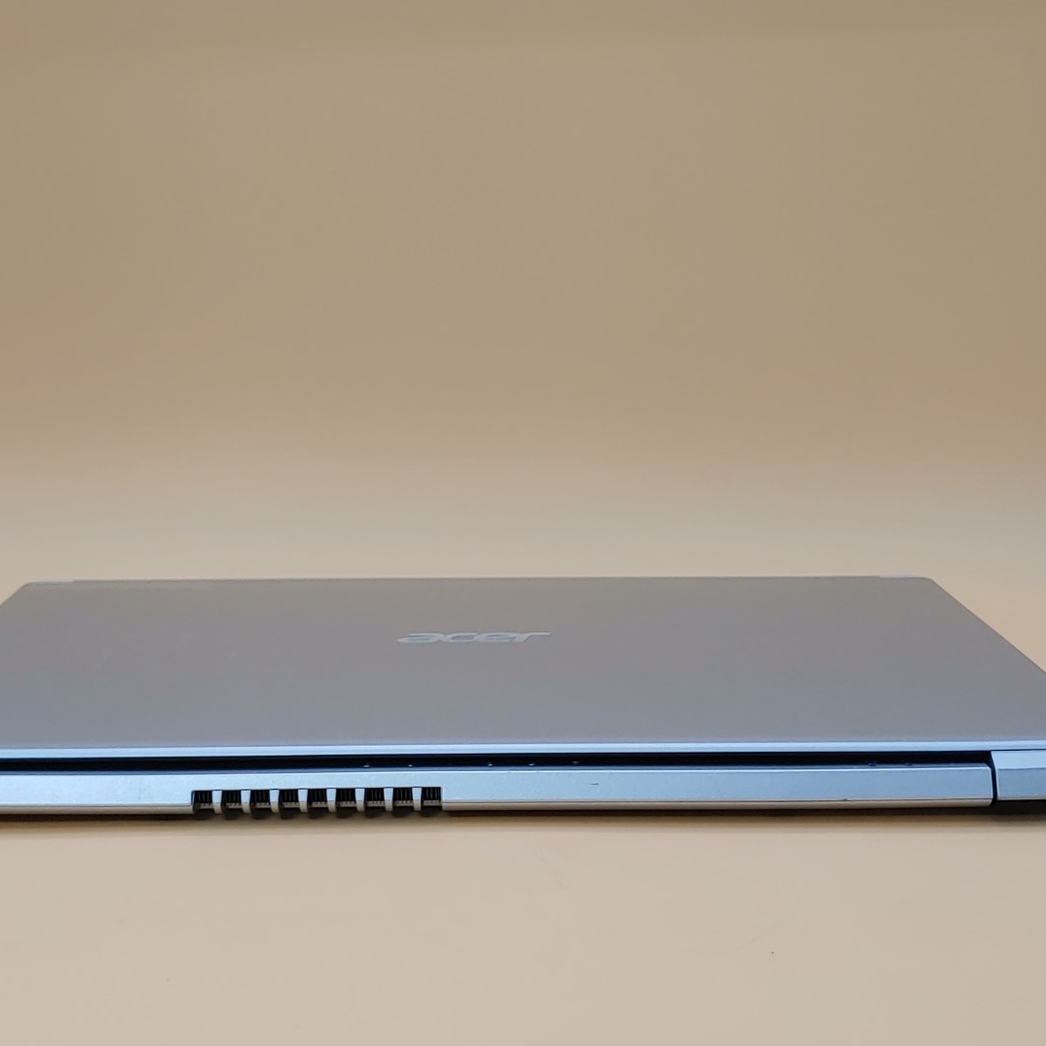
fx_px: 1778
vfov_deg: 32.8
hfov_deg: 32.8
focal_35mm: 52
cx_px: 471
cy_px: 523
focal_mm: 4.36
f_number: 1.8
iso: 50
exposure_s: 1/100
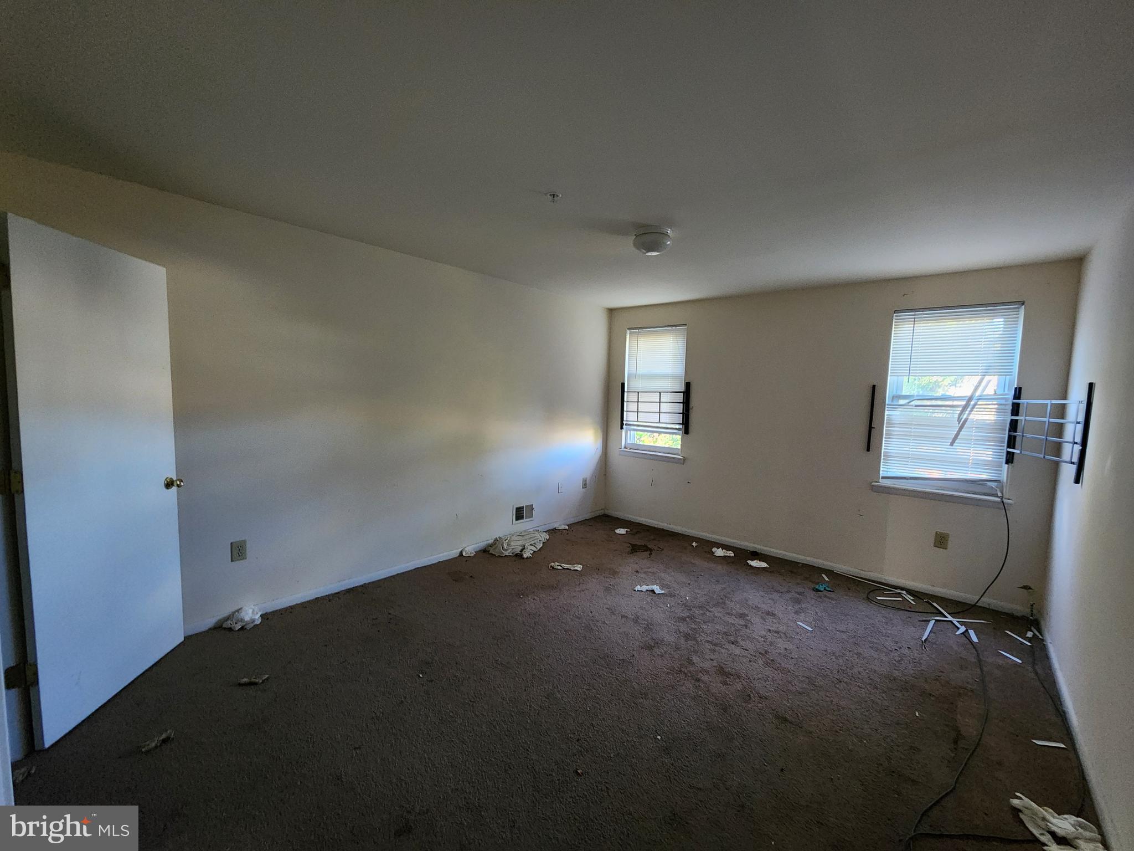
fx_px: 426
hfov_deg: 106.2
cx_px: 567
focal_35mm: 13
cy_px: 426
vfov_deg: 89.9
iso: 640
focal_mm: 2.2
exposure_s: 1/30
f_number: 2.2
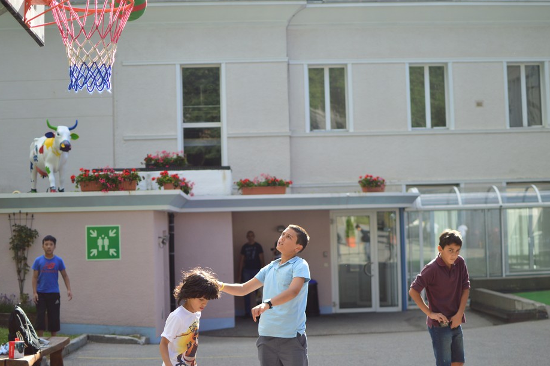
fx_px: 894
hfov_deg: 34.2
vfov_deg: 23.1
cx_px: 271
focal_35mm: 59
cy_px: 178
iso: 100
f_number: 1.8
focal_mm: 35
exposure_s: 1/2000
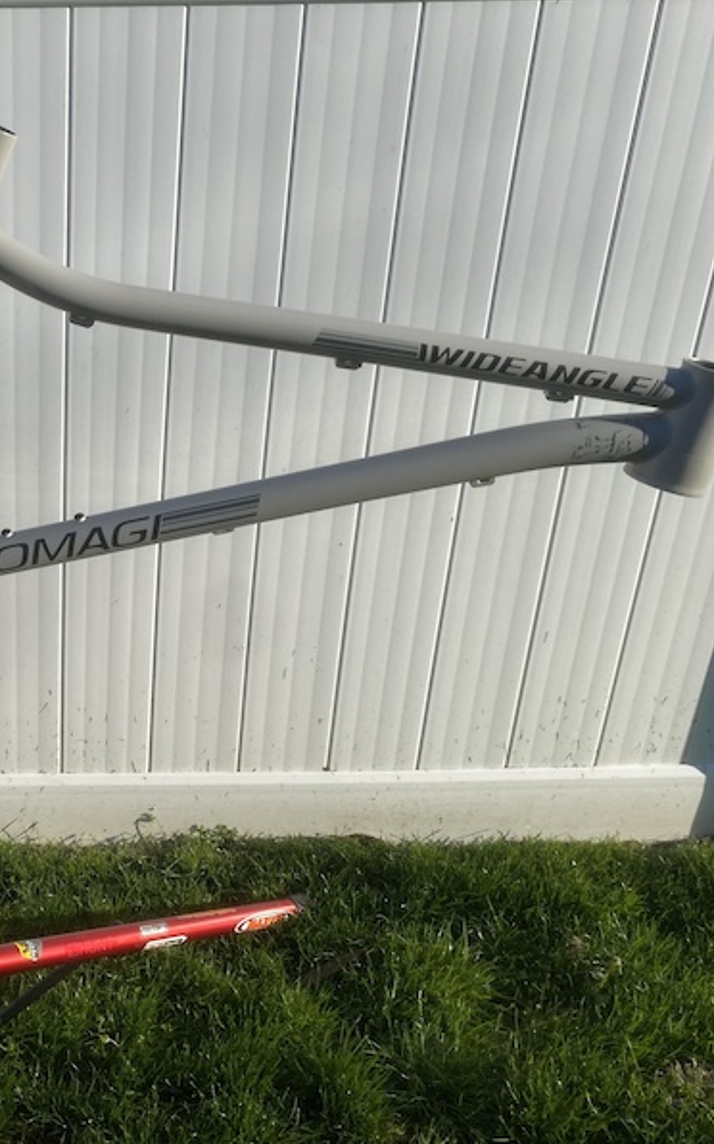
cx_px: 19
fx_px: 1153
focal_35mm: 37
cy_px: 572
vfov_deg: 52.8
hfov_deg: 32.0
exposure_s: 1/3300
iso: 32
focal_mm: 4.25
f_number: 1.8
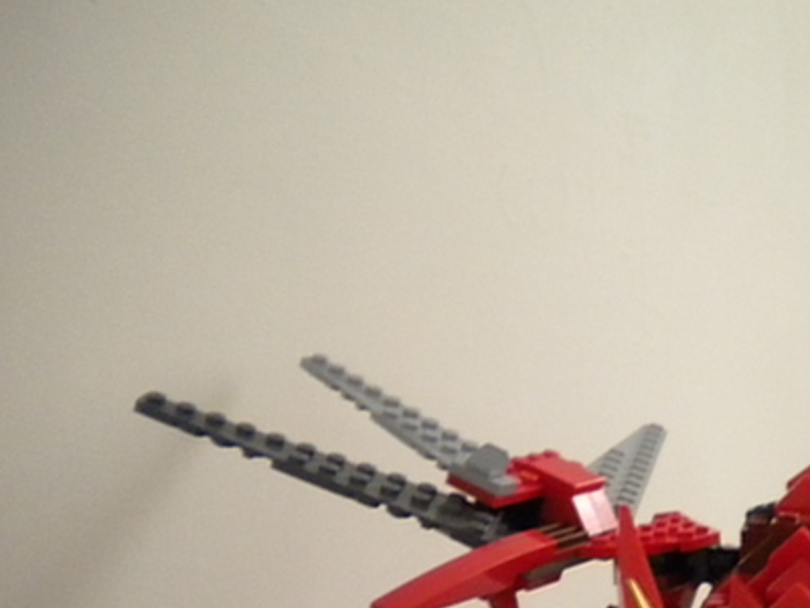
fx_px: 1638
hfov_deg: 26.7
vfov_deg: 20.5
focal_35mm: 70
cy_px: 569
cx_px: 745
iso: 400
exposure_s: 1/17.5
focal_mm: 6.3
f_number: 3.1
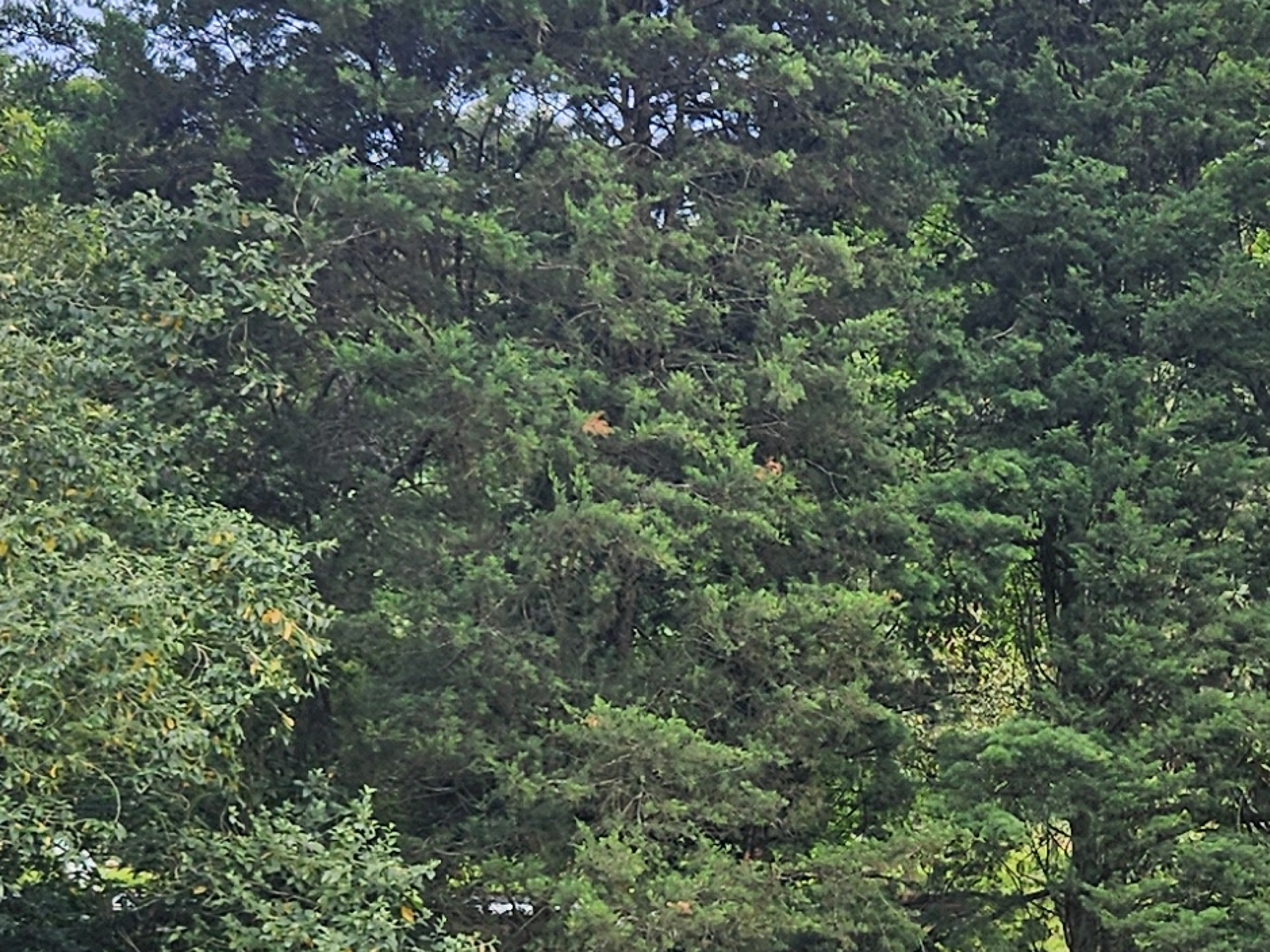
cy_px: 837
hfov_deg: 19.6
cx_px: 1183
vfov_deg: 14.9
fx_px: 3595
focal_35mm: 98
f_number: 1.8
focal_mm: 5.4
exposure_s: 1/180
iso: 32
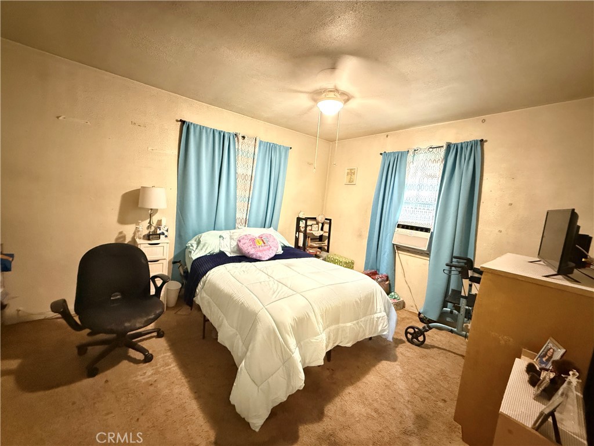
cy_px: 223
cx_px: 297
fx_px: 240
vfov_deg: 85.7
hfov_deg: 102.1
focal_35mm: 14
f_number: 2.2
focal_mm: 2.22
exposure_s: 1/15
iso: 3200
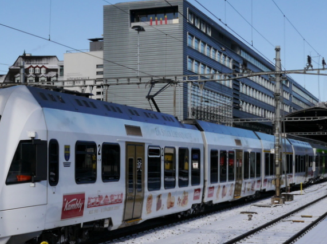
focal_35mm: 63
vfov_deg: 23.2
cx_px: 92
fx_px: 594
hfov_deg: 30.4
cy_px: 149
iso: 160
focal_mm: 15
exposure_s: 1/500
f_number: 8
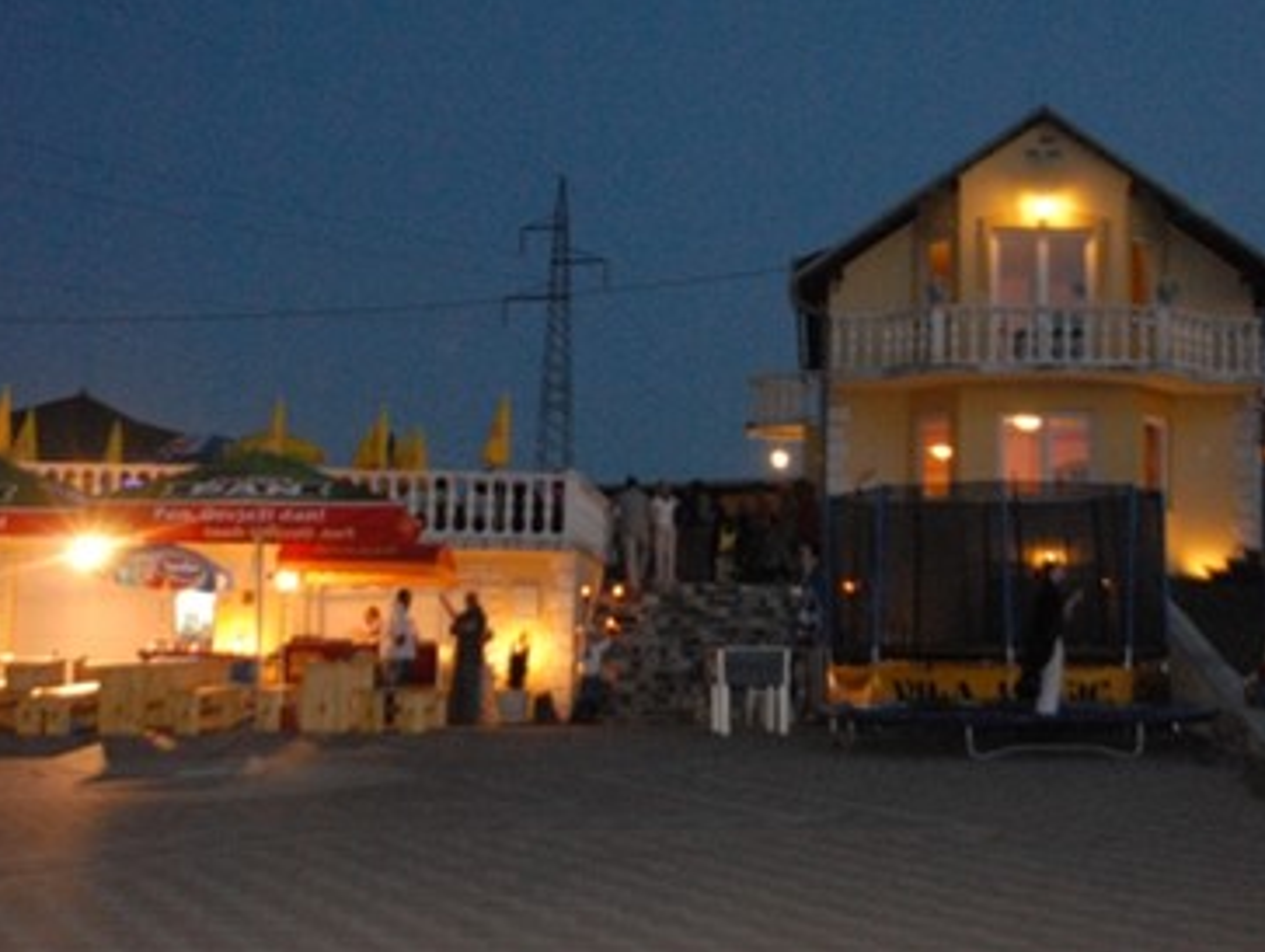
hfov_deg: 38.1
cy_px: 481
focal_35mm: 50
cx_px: 582
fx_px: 1829
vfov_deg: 29.2
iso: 1600
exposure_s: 1/20
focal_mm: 30
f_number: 3.8
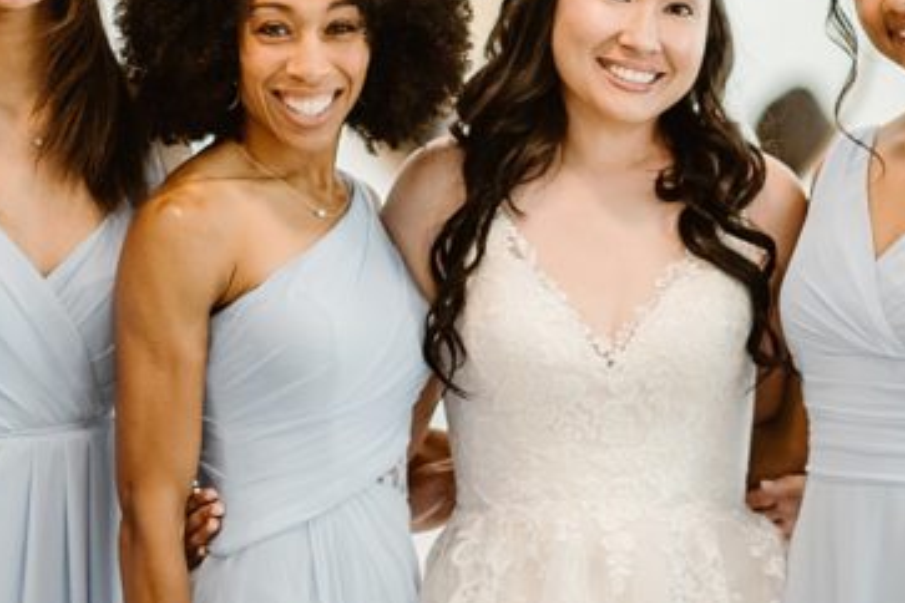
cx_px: 606
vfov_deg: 5.7
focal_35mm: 240
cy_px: 334
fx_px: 6033
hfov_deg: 8.6
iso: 640
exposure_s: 1/500
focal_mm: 85
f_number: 1.8
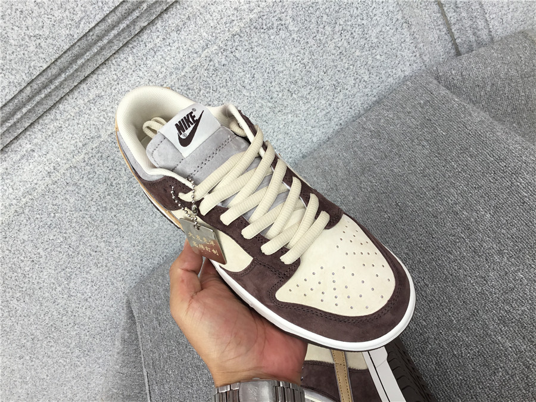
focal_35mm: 31
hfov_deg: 58.4
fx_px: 480
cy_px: 201
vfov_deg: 45.4
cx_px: 268
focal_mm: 3.3
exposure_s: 1/113
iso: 25
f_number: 2.4
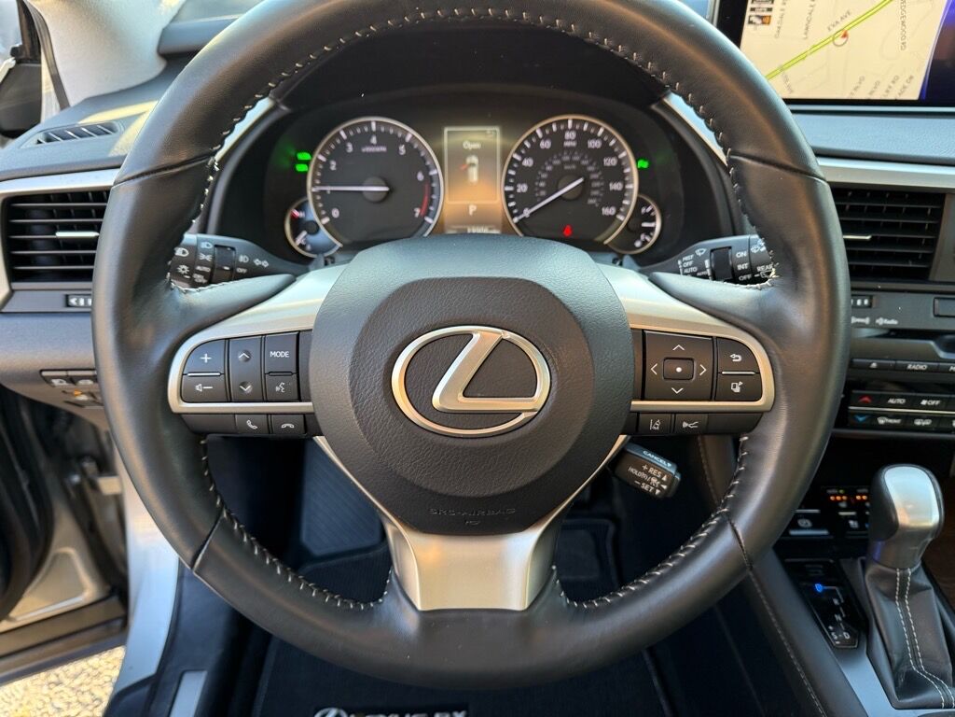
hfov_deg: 71.6
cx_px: 478
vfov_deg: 56.8
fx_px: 662
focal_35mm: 24
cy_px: 358
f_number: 1.78
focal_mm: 6.76
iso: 200
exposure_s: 1/100
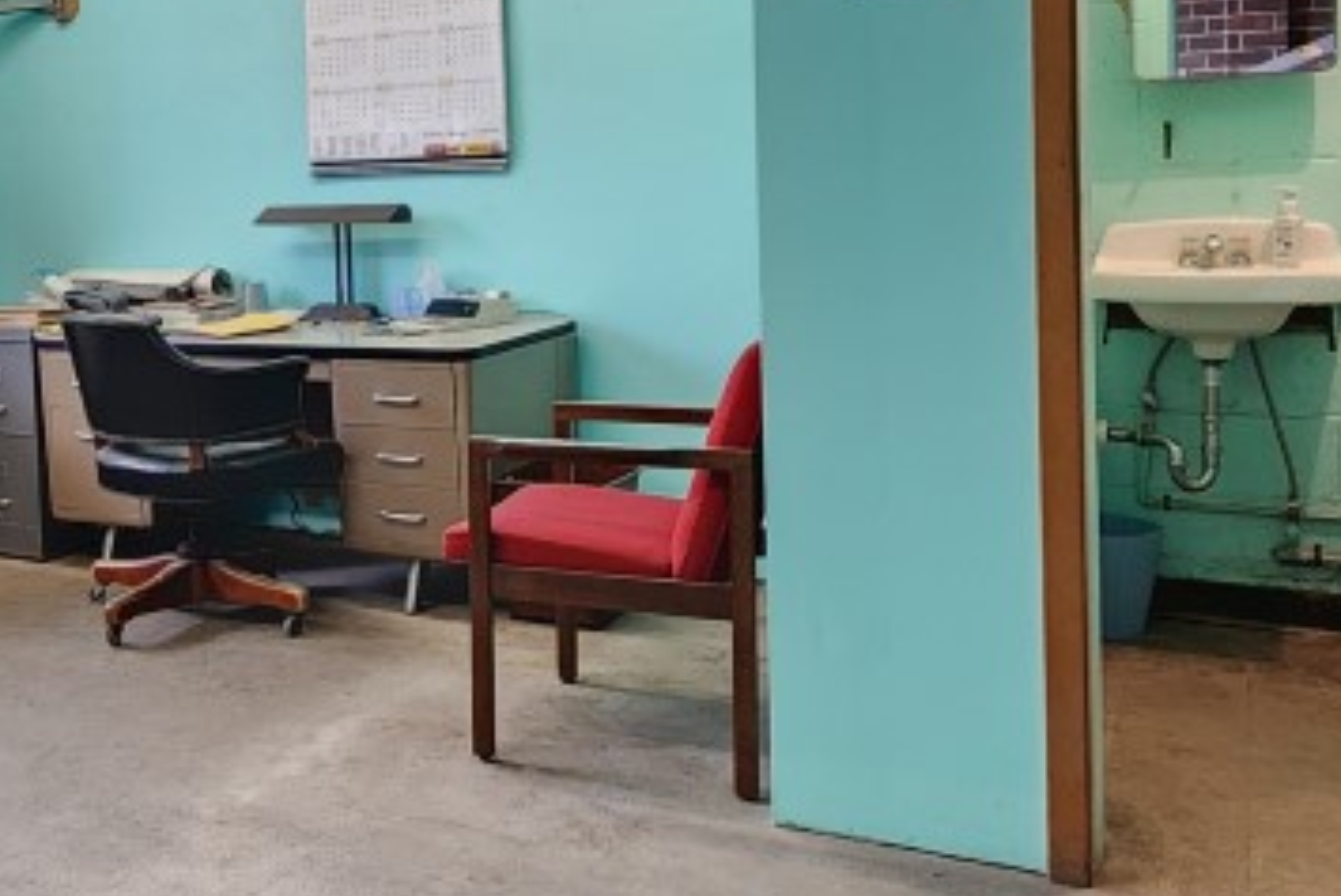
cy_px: 253
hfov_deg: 46.0
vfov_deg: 33.7
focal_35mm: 39
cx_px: 200
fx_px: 1453
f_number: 2.2
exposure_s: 1/60
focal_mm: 2.2
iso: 400
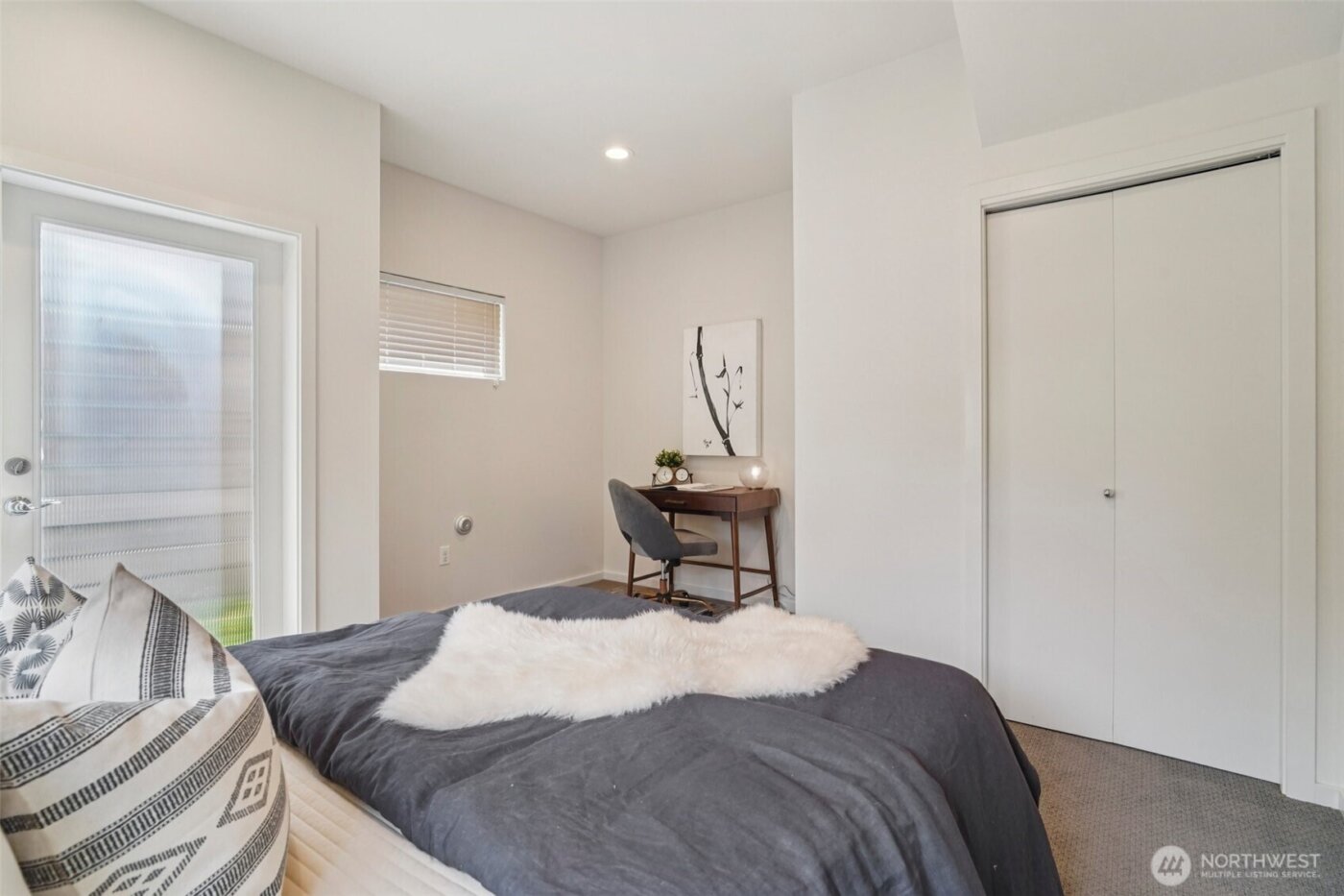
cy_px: 448
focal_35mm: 16
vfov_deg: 73.7
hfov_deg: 96.7
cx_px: 672
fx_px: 597
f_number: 8
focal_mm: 16
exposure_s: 1/80
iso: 1600
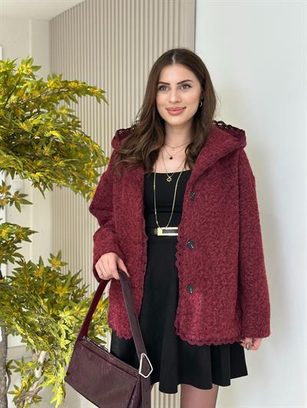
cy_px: 204
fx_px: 567
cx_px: 154
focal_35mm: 48
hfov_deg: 30.3
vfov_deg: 39.6
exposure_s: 1/113
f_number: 1.78
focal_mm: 6.86
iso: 64
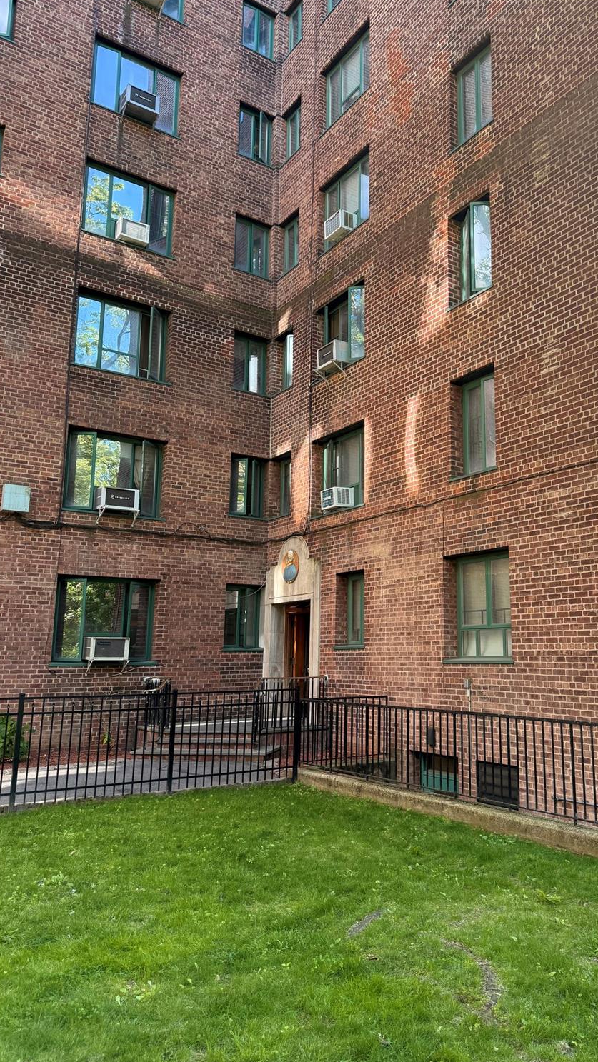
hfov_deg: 42.3
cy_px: 527
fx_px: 761
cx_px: 406
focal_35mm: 27
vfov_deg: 69.9
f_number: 1.78
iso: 125
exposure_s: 1/243
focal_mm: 6.76
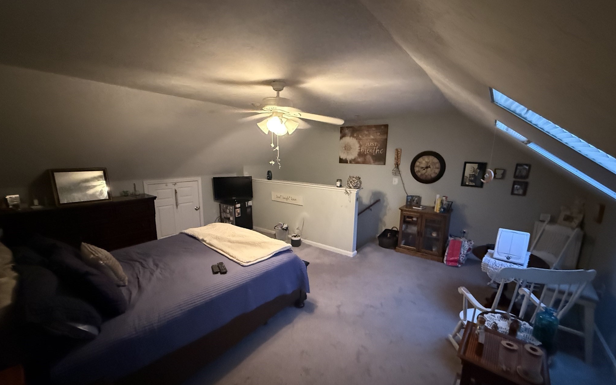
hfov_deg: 101.5
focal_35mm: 15
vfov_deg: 74.7
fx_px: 252
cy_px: 203
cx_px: 309
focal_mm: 2.22
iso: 1250
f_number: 2.2
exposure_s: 1/40
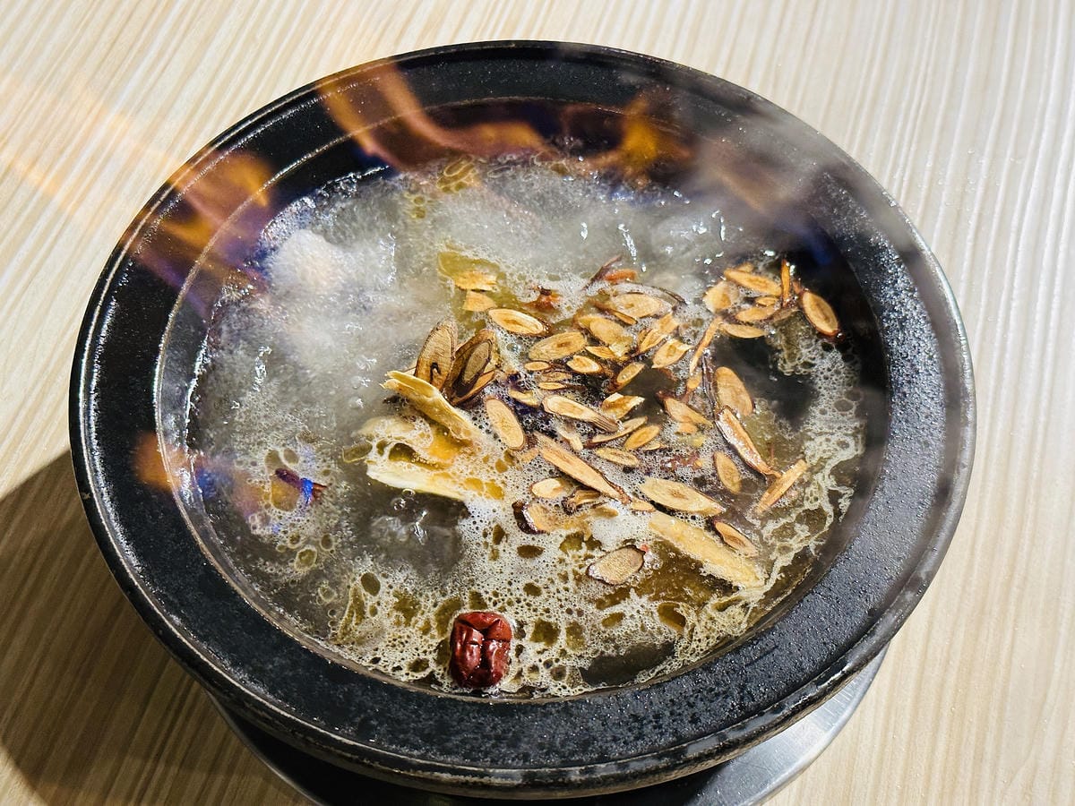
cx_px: 538
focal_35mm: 48
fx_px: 1491
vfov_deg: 30.3
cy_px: 403
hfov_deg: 39.7
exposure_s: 1/60
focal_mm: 6.86
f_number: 1.78
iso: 250
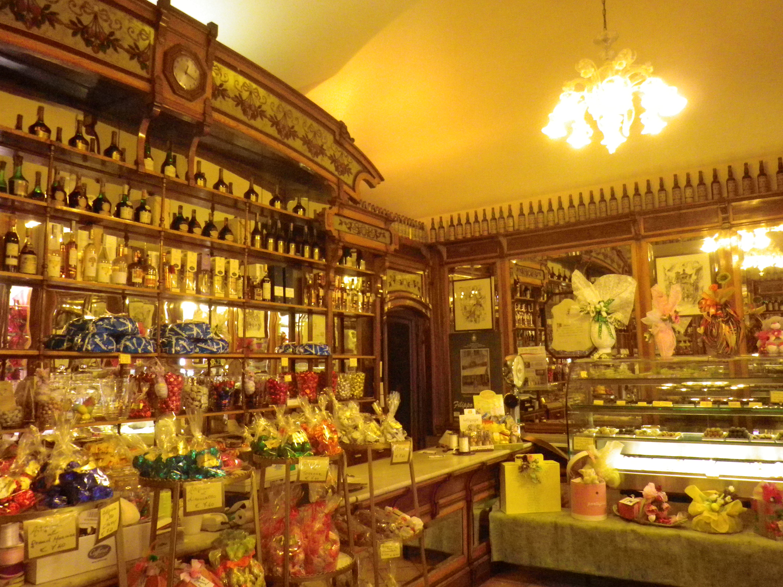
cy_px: 294
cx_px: 392
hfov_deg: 63.4
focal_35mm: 28
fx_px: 633
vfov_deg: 49.7
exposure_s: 1/30
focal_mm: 5
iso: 800
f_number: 3.2
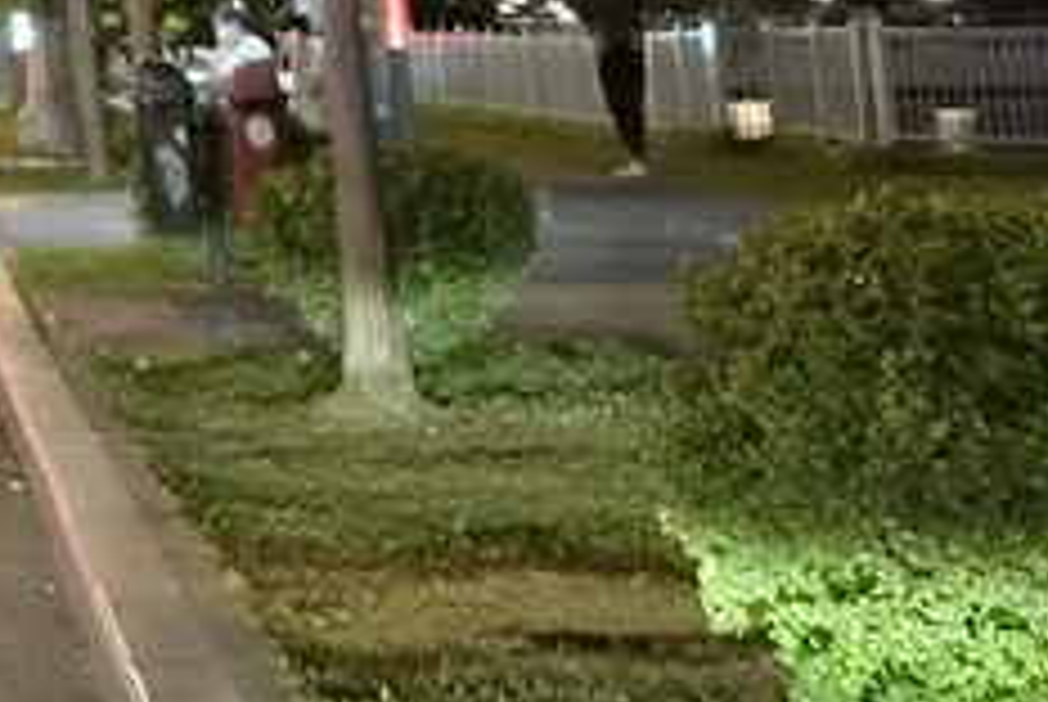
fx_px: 3585
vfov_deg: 10.1
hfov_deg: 15.2
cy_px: -860
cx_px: -594
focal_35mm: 123
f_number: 1.8
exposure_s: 1/35
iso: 800
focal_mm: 5.4
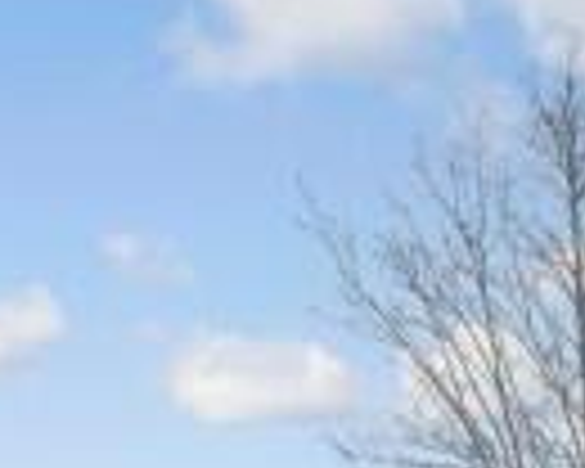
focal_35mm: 71
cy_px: 893
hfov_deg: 23.1
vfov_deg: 16.9
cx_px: 803
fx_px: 1229
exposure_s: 1/125
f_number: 8
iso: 160
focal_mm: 10
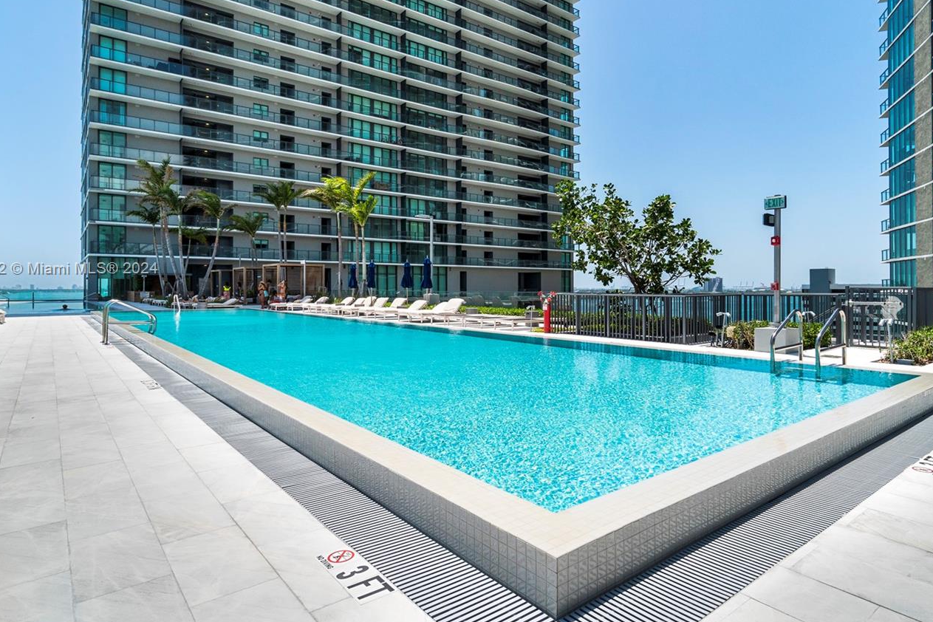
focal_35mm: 19
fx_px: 492
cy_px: 270
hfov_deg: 86.6
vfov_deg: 64.3
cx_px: 513
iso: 125
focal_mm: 10
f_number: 11
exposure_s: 1/250
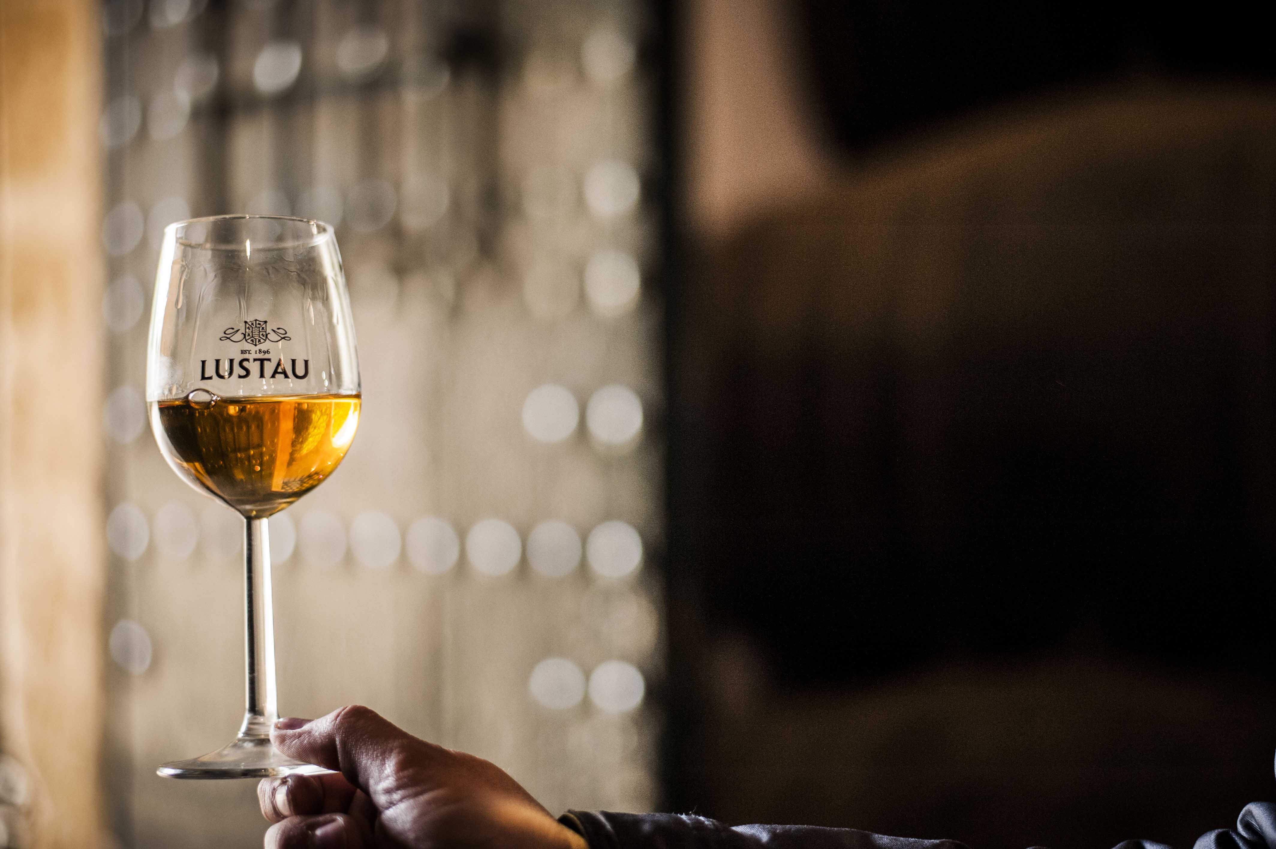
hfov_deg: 39.6
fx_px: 1771
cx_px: 638
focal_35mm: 50
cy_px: 424
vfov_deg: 27.0
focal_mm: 50
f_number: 2
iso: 1600
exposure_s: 1/400
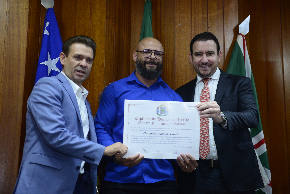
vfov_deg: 23.4
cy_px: 97
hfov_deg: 34.5
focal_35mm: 58
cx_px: 145
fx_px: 467
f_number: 4.5
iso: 2000
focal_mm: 58
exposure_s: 1/125
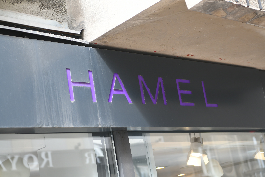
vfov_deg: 19.5
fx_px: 515
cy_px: 88
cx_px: 132
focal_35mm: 70
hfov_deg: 28.8
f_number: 4
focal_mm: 70
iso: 400
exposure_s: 1/200
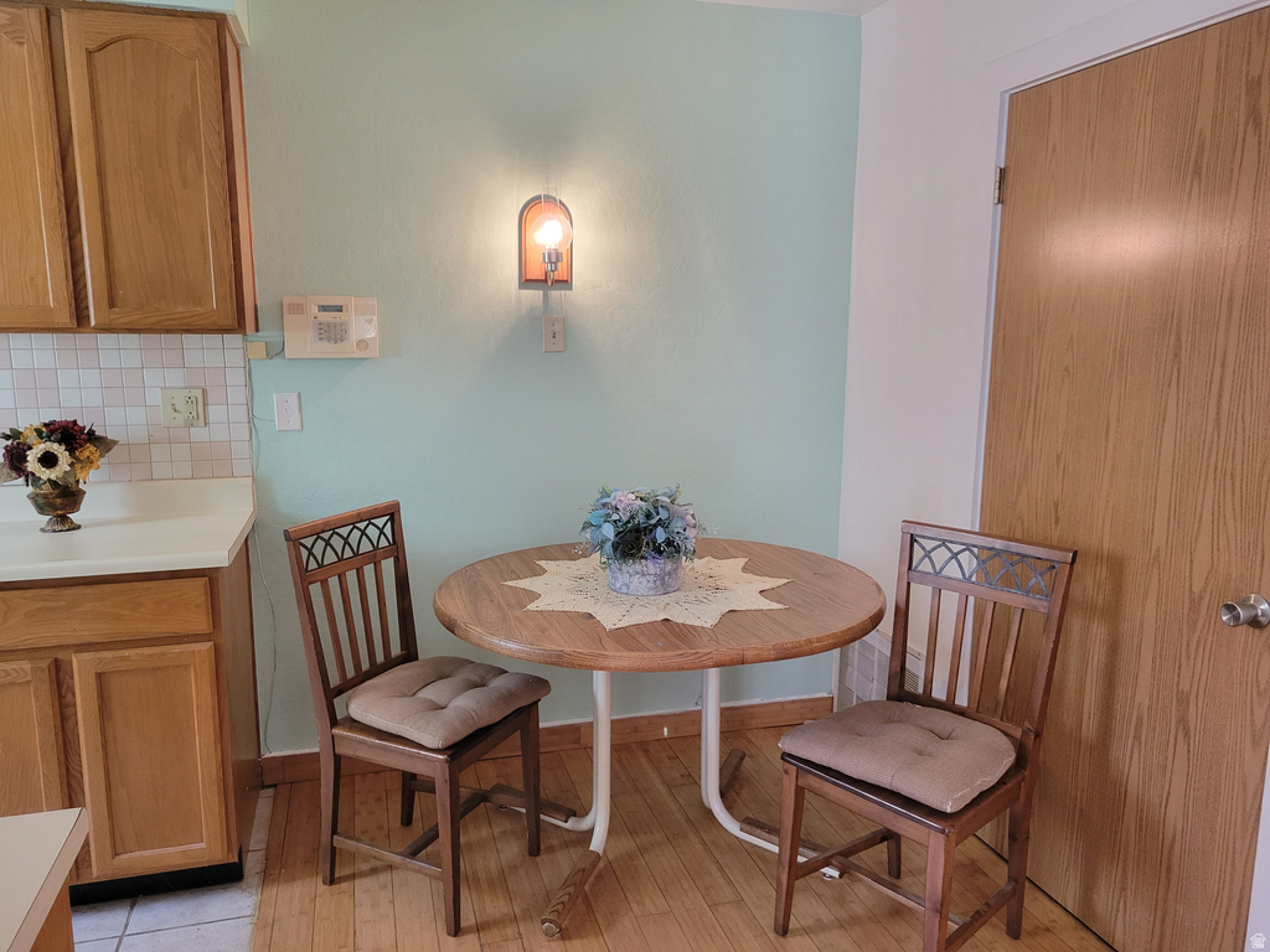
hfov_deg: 67.3
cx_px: 635
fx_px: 954
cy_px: 476
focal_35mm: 26
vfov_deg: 53.1
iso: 320
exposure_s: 1/120
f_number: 1.8
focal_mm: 5.4
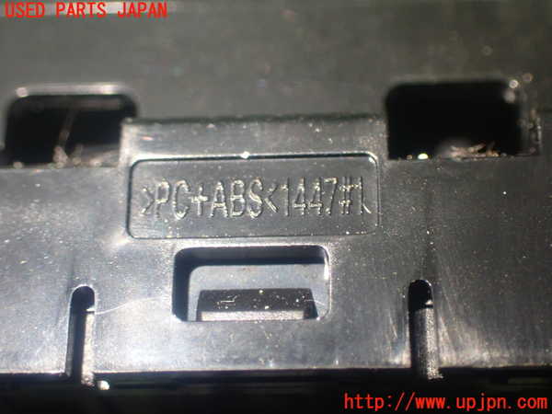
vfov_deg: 20.7
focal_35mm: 71
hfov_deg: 27.4
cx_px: 276
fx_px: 1132
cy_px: 207
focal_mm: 12.73
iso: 800
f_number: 3.9
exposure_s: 1/30
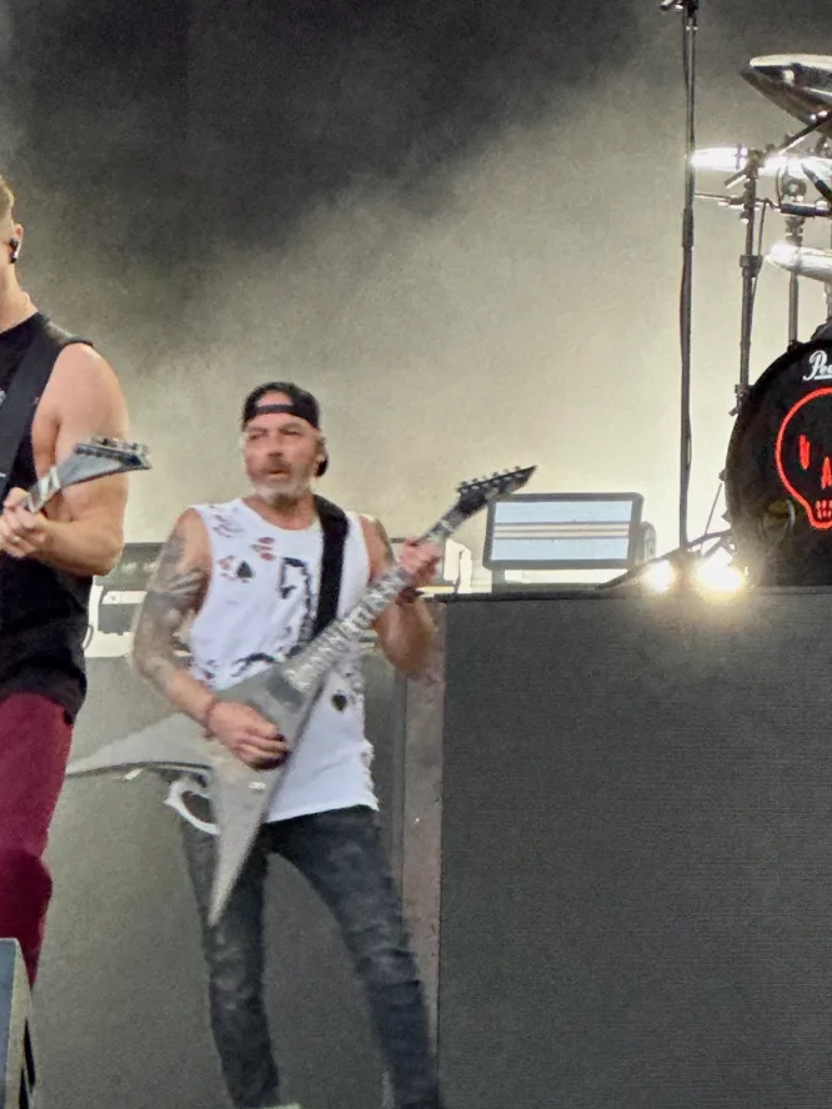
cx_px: 418
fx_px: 7114
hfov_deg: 6.7
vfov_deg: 8.8
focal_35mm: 222
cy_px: -212
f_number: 2.8
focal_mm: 9
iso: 160
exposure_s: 1/50
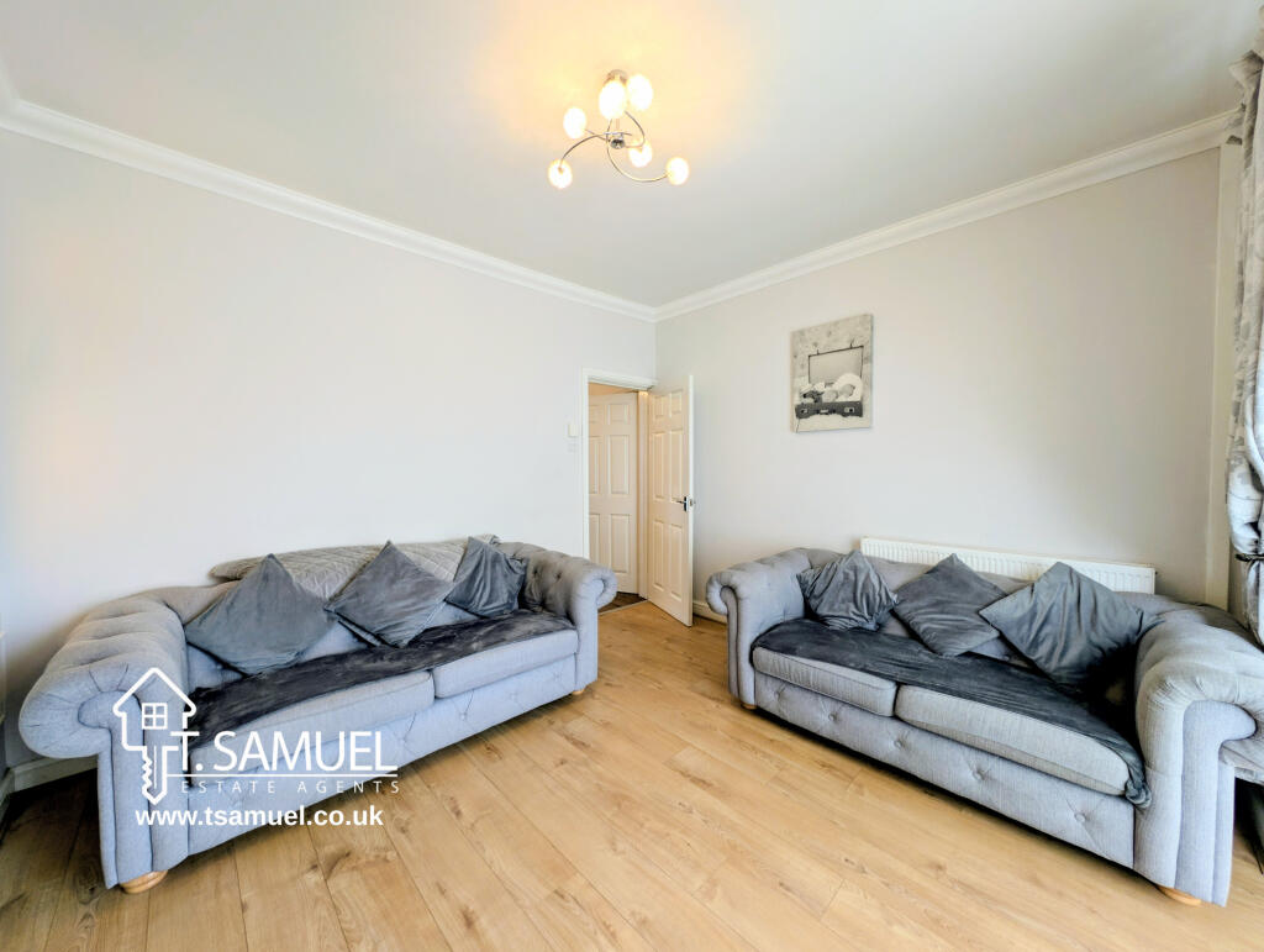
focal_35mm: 12
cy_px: 476
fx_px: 439
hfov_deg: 110.5
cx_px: 632
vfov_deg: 94.6
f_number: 1.95
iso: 42
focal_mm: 2.23
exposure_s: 1/50
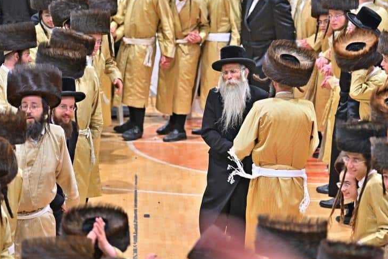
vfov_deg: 5.9
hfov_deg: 8.8
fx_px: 2512
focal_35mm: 233
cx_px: 243
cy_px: 85
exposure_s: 1/250
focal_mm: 165
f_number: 2.8
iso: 1000
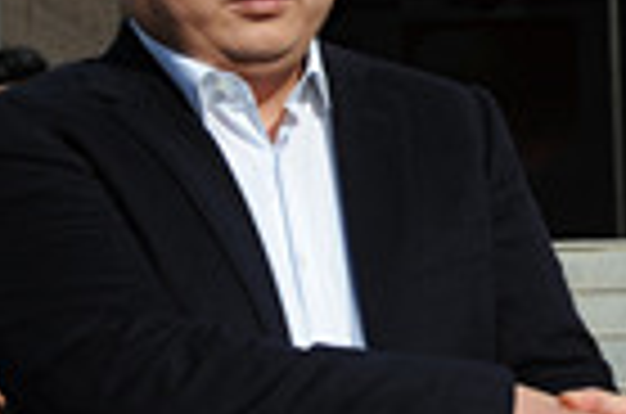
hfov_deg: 10.5
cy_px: 189
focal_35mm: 196
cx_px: 423
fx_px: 3400
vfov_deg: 7.0
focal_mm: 34
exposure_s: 1/800
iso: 200
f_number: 7.1
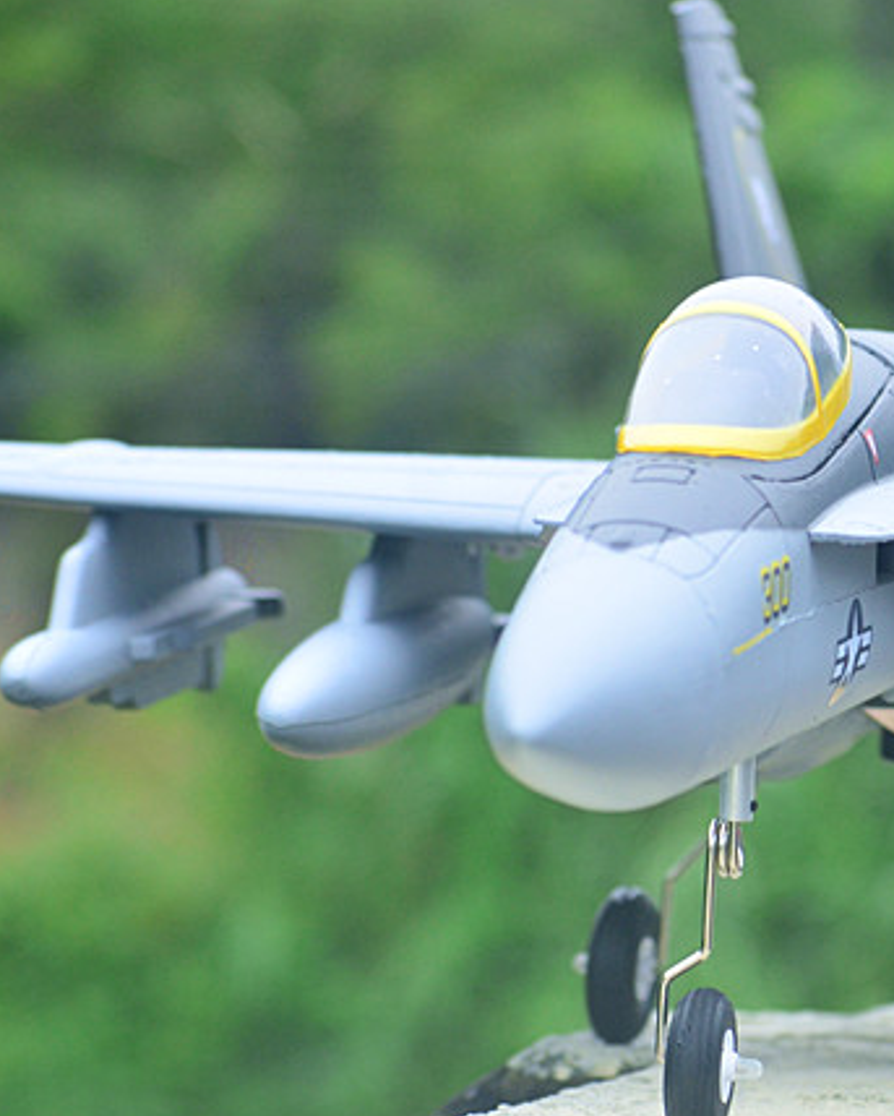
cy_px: 669
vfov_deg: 9.0
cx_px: 844
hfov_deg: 7.2
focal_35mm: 215
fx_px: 7103
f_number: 6.3
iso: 640
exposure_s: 1/250
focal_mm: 82
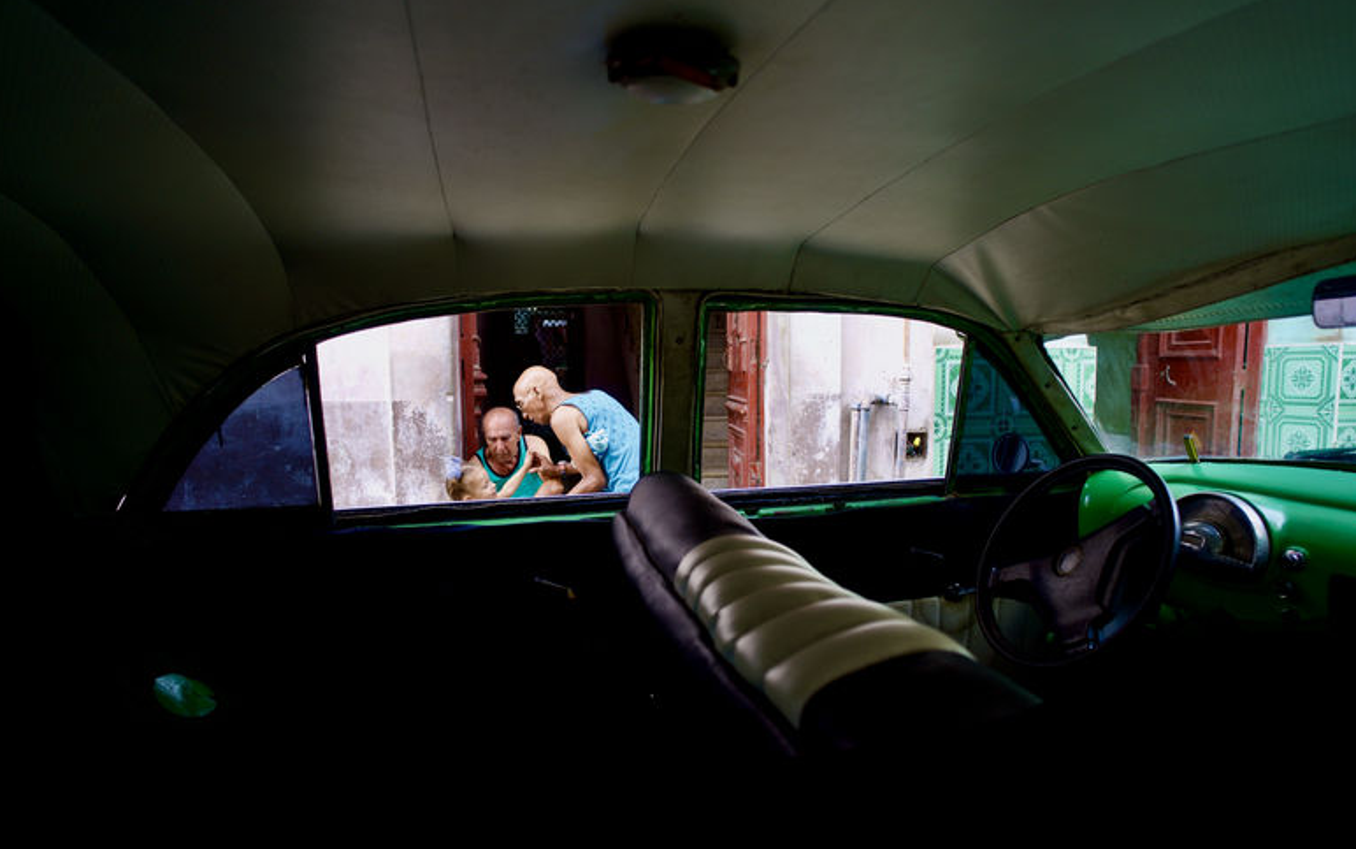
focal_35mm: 19
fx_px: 702
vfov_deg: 62.3
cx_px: 678
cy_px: 432
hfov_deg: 88.0
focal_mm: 18
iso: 100
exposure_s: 1/40
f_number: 3.2
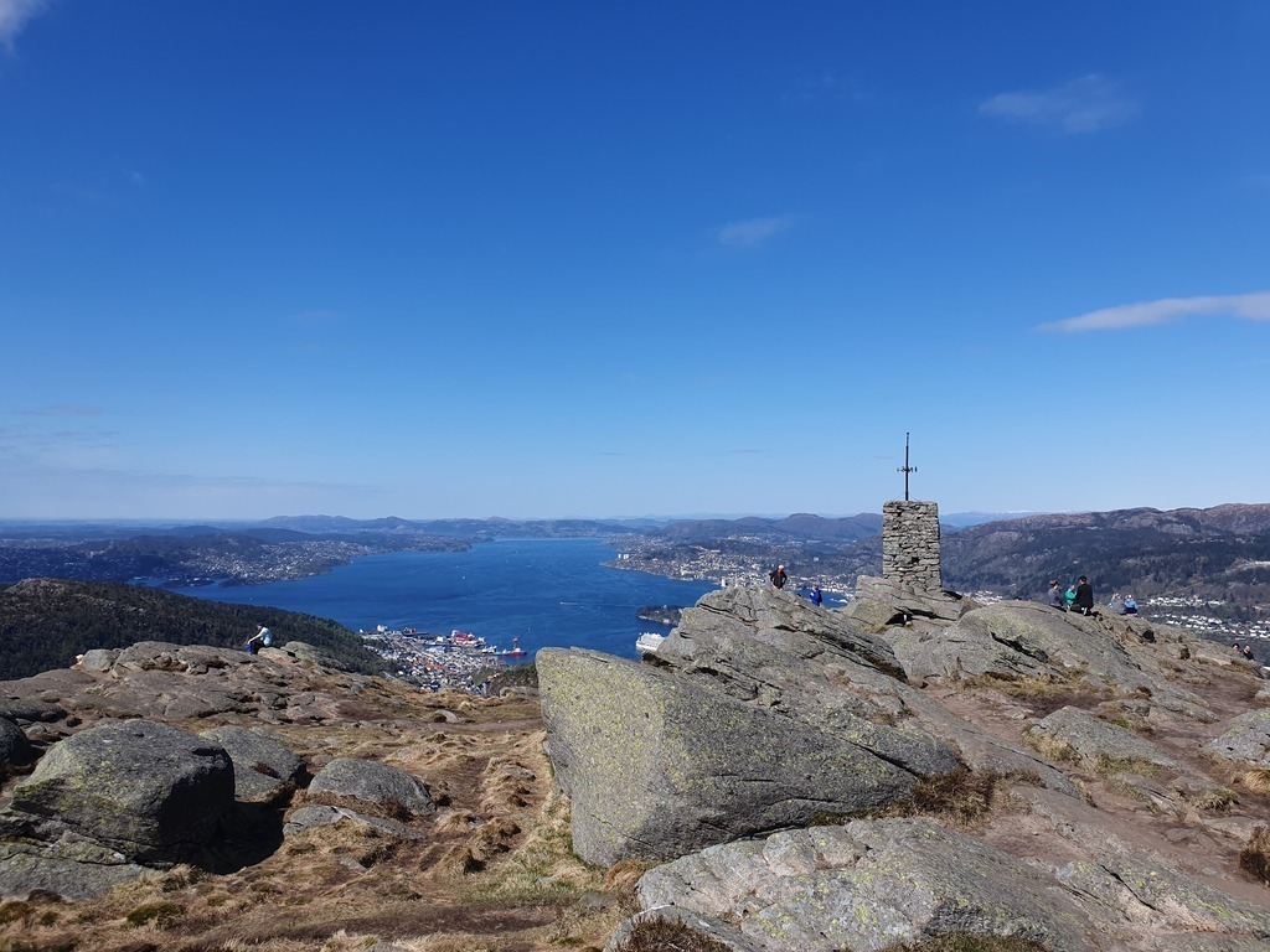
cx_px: 635
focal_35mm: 26
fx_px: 954
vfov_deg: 53.1
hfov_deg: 67.3
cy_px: 476
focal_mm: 4.32
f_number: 2.4
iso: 50
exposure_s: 1/2416
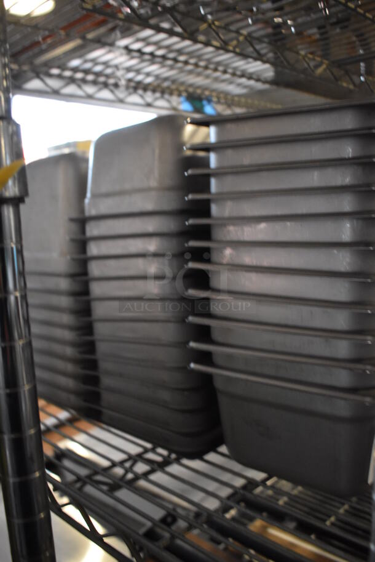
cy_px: 281
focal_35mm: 33
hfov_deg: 40.0
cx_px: 188
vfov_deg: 57.2
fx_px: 515
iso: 2800
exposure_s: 1/125
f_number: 3.8
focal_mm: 22
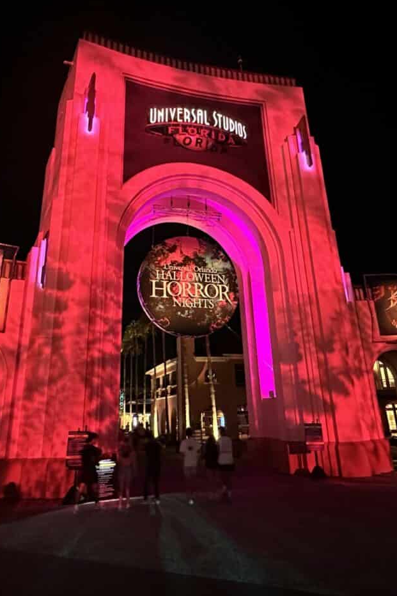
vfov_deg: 73.6
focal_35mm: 24
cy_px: 272
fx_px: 397
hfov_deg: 53.1
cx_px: 186
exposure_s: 1/35
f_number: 2.2
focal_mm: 2.22
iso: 1600
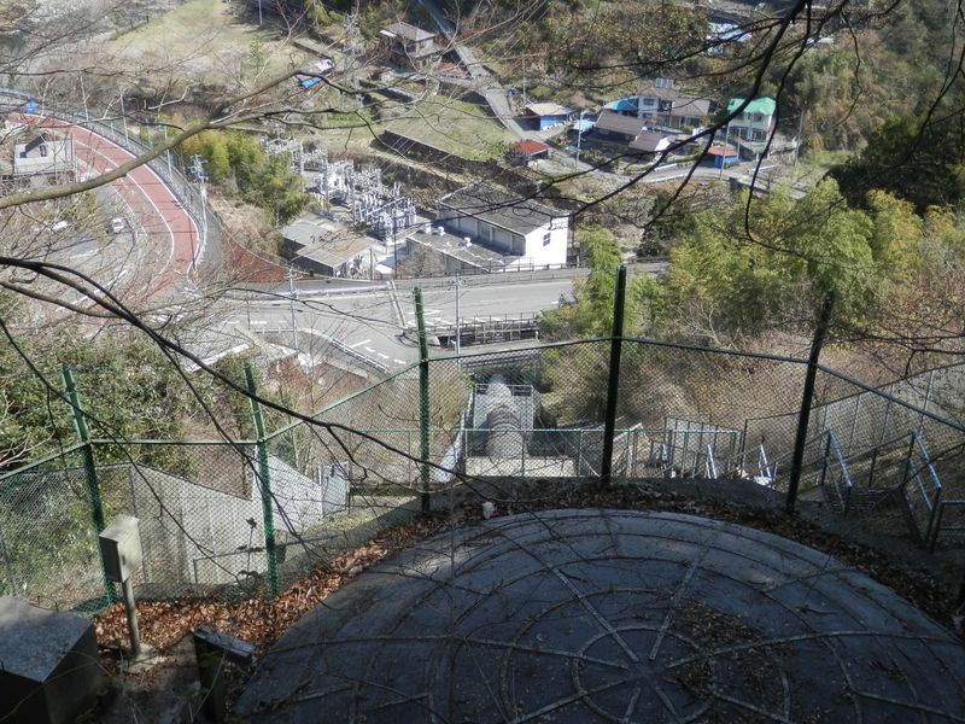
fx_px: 1366
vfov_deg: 29.7
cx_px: 482
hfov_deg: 38.9
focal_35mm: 49
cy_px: 362
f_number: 4
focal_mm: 8.9
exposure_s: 1/250
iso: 80
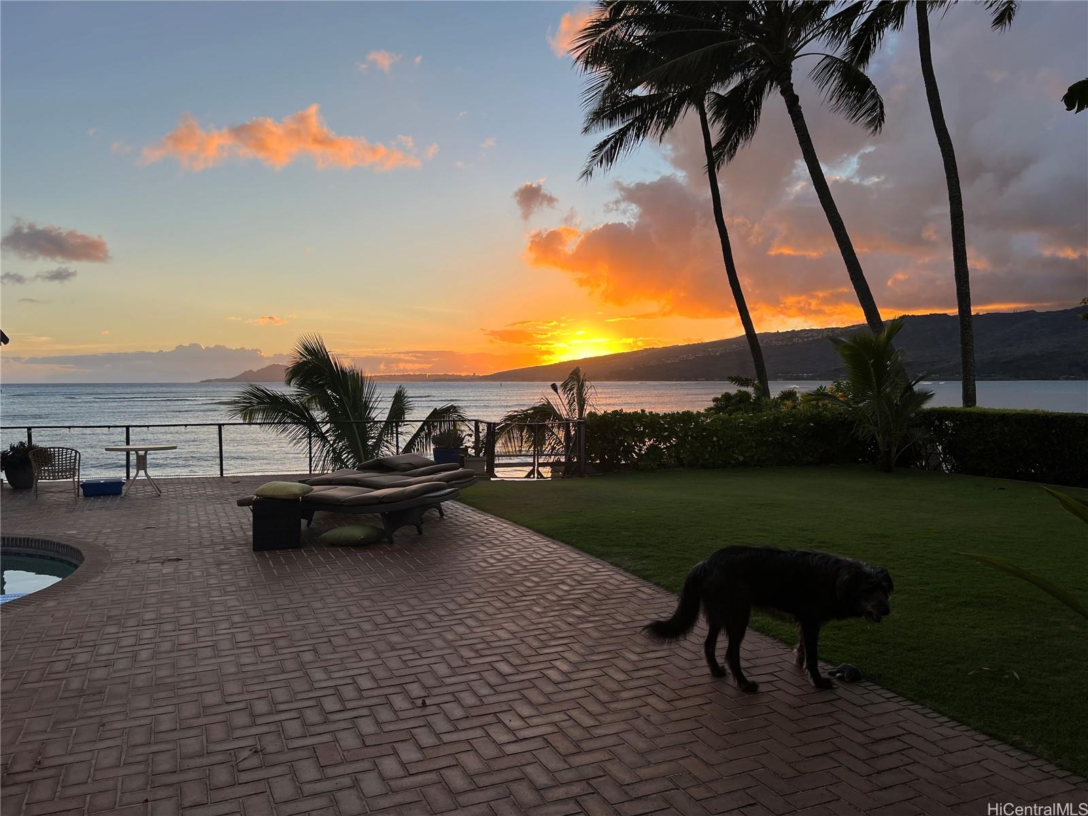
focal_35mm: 26
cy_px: 408
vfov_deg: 53.1
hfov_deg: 67.3
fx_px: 817
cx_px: 544
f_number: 1.5
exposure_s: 1/1326
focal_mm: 5.7
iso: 50
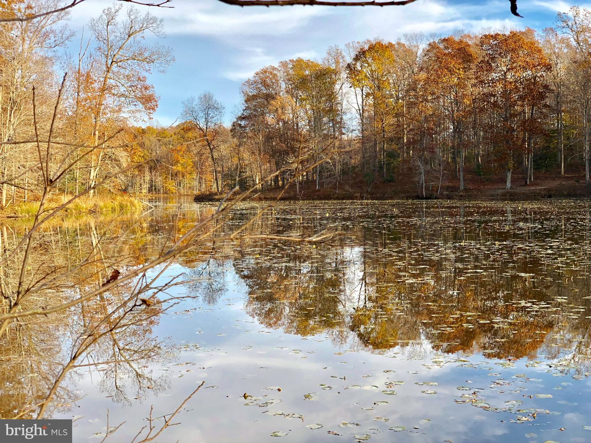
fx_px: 888
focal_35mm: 52
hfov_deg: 36.8
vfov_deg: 28.0
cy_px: 222
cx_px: 296
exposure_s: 1/335
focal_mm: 6
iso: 16
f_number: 2.4
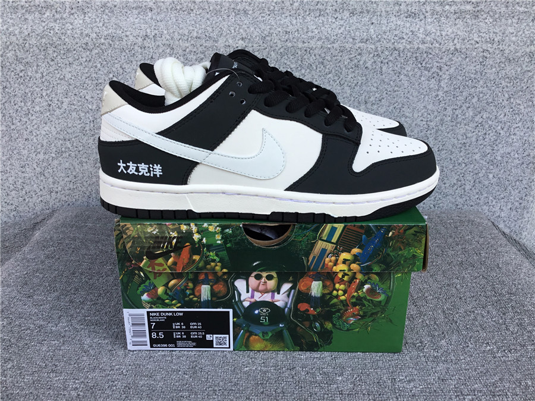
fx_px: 479
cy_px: 200
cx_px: 268
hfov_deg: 58.4
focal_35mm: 31
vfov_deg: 45.4
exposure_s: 1/347
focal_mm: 3.3
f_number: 2.4
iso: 25
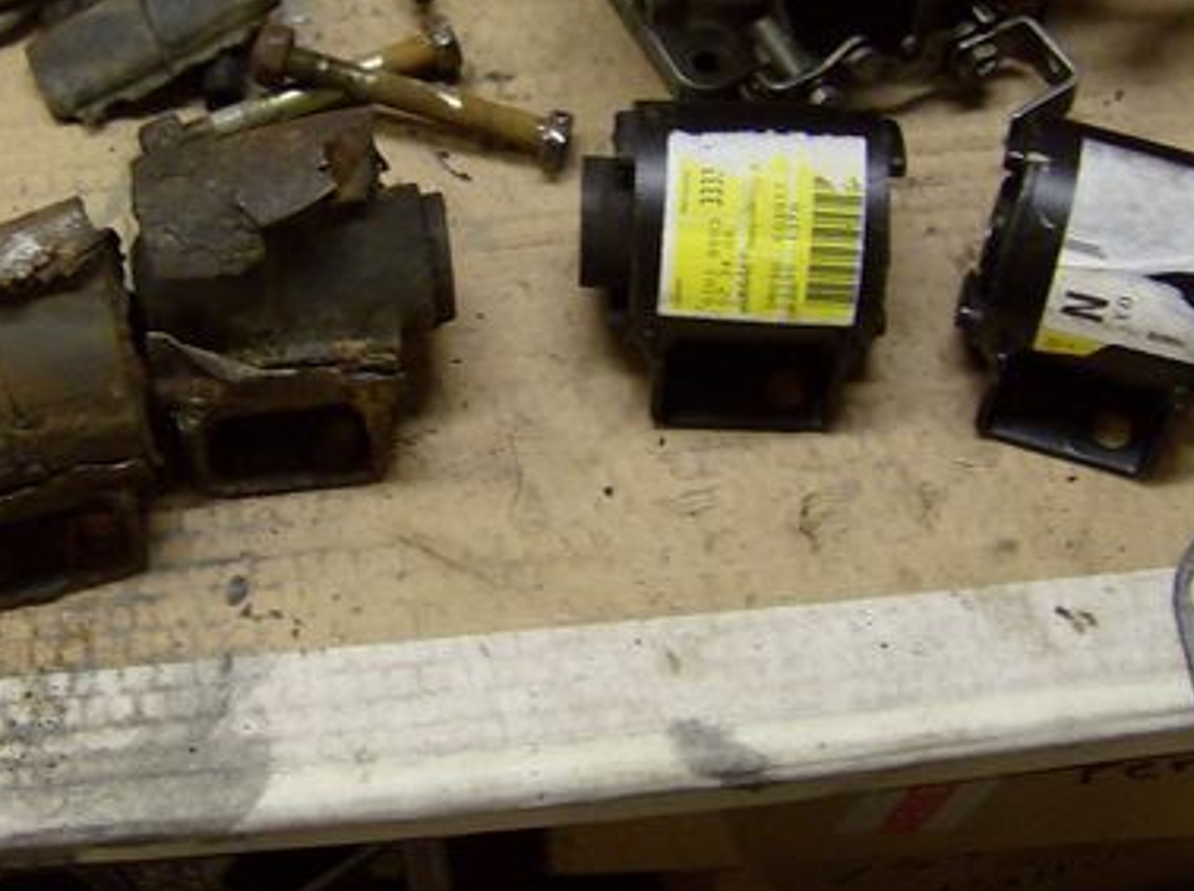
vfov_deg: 23.9
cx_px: 518
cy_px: 324
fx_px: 2100
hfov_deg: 31.7
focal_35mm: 61
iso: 200
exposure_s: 1/31.8
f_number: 2.8
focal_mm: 6
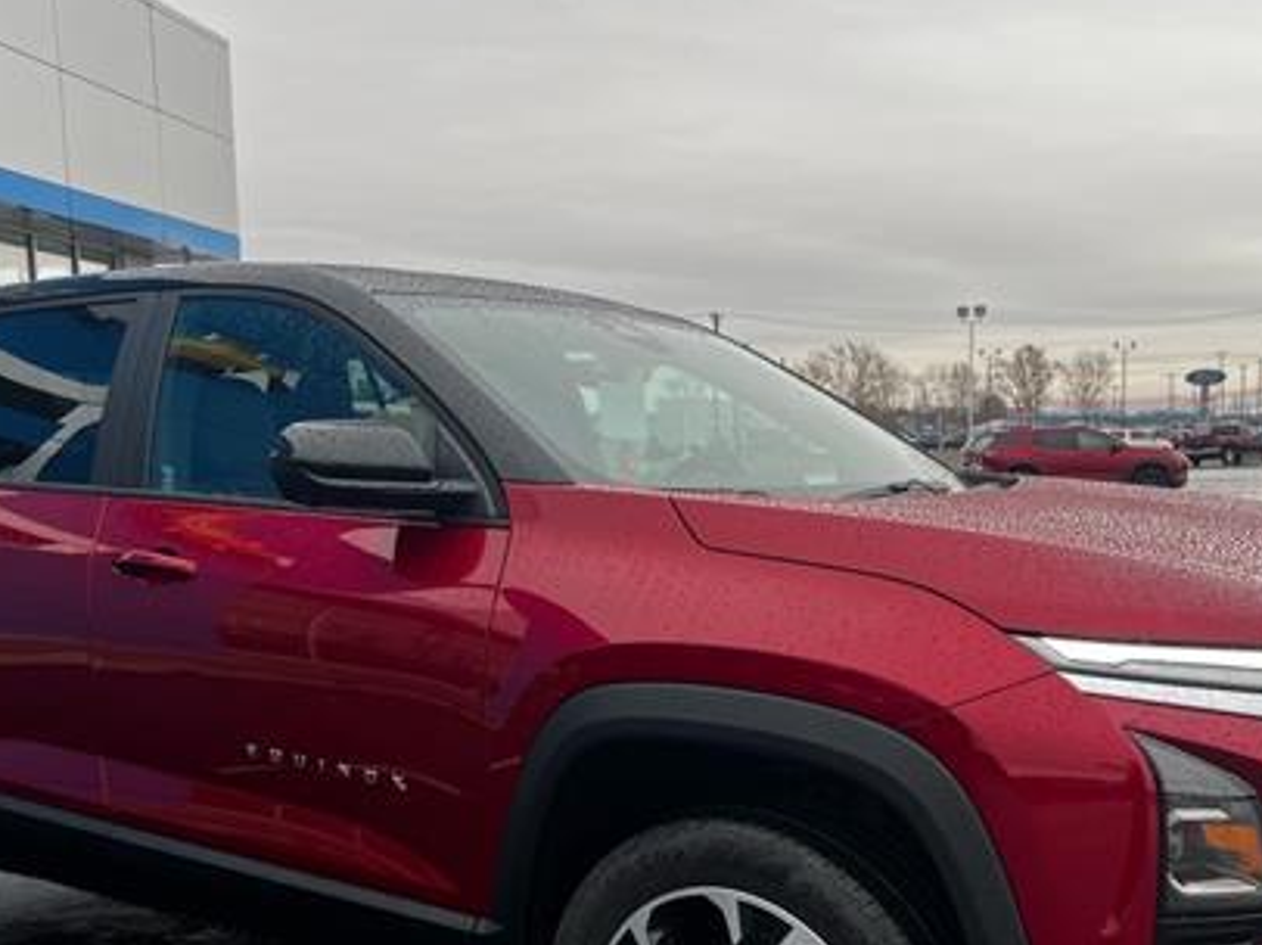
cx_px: 609
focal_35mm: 41
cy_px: 656
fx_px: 1494
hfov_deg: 45.8
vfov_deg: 34.7
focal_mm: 5.7
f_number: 1.5
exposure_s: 1/509
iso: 50
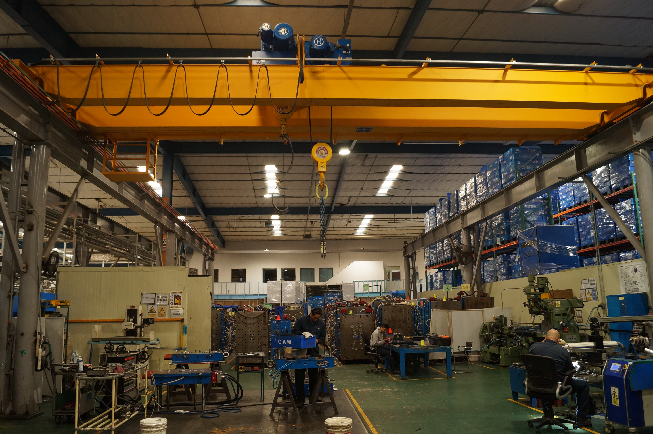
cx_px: 326
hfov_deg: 67.4
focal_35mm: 27
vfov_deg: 47.8
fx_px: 489
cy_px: 217
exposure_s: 1/60
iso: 500
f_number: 4
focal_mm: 18
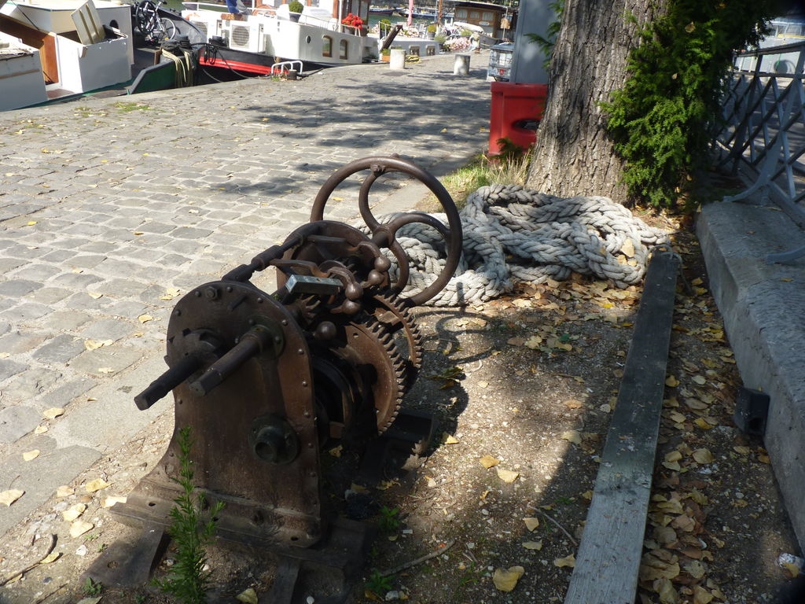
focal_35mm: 30
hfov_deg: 60.0
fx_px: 698
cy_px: 302
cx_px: 402
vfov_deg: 46.8
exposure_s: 1/125
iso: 80
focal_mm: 5.4
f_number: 4
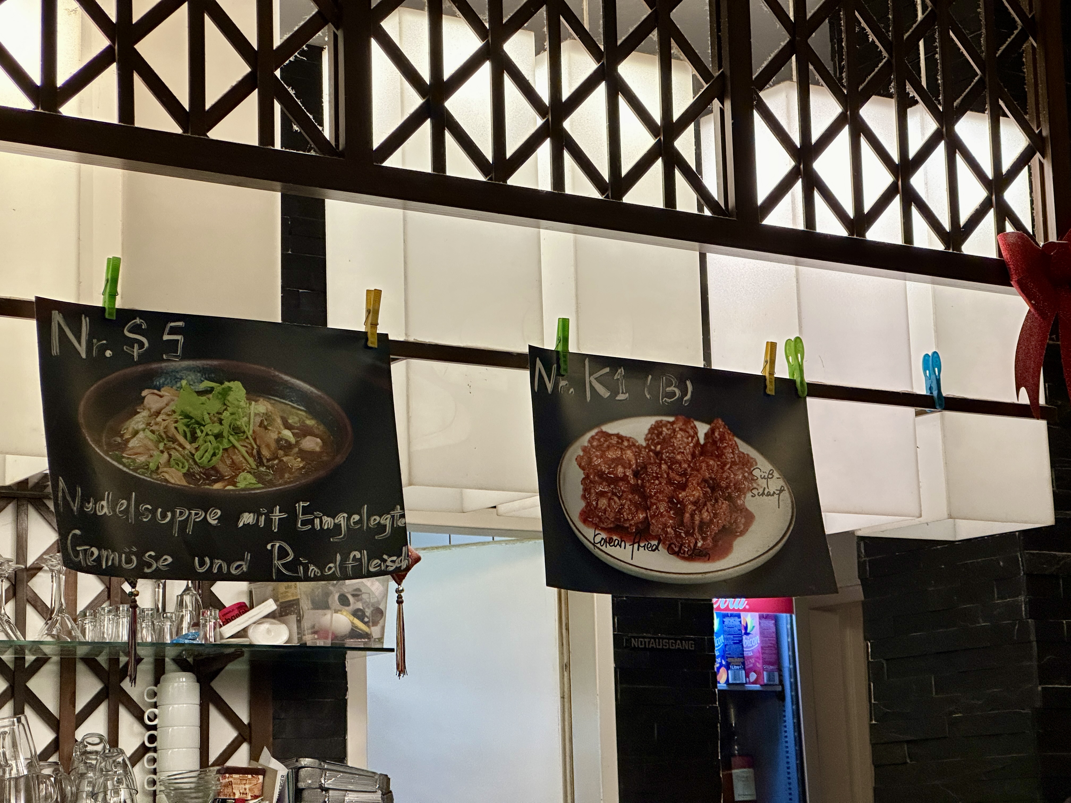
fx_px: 2382
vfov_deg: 19.1
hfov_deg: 25.3
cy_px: 402
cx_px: 536
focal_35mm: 77
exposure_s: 1/50
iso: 320
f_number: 2.8
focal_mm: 9
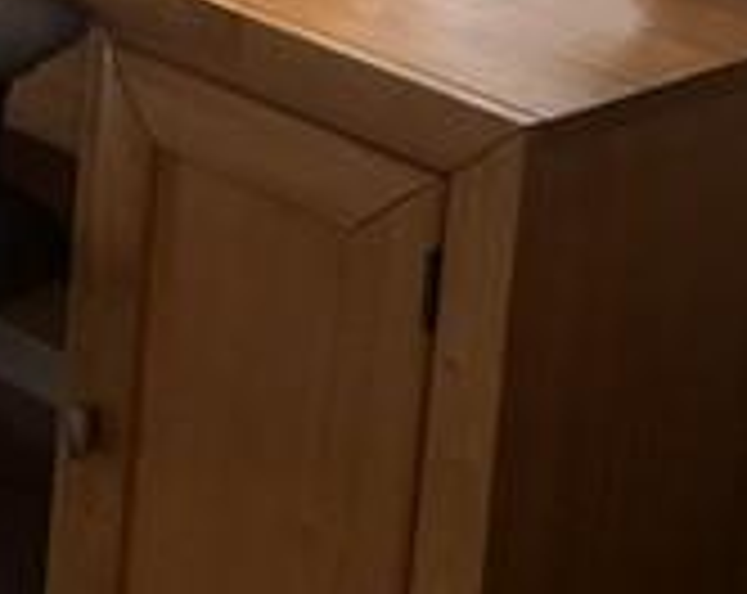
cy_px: -693
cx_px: -958
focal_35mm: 157
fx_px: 3463
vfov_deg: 9.1
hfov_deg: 10.7
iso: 40
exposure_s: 1/177
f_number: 1.5
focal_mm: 5.7
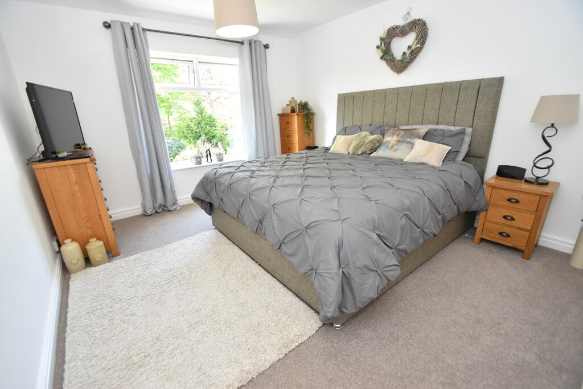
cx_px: 292
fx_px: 243
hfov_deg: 100.4
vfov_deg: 77.3
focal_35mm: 15
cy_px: 194
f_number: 4.5
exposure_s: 1/100
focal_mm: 10
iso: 800
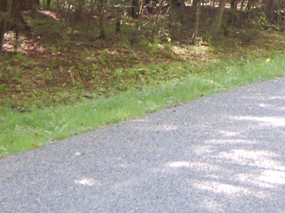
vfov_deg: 14.6
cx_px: 216
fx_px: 807
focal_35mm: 98
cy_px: -37
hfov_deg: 19.9
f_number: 3.8
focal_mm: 20
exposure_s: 1/60
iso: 400
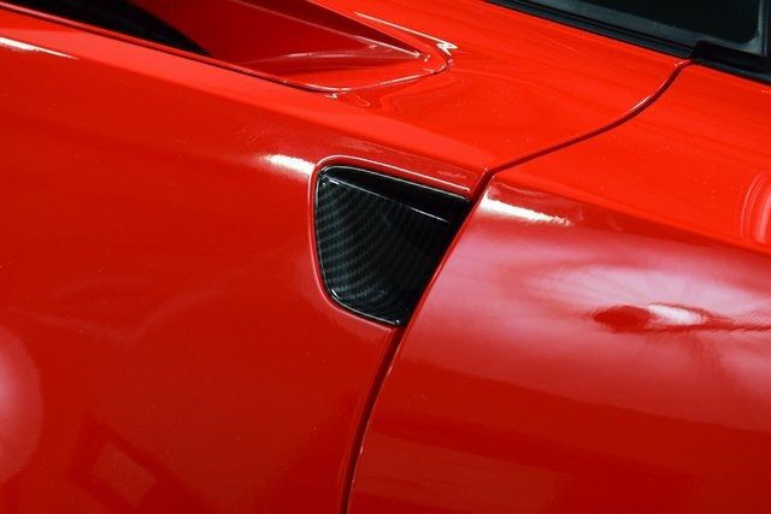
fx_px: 2249
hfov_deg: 19.5
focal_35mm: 105
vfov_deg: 13.0
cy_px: 257
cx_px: 386
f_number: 4.5
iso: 1600
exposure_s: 1/125
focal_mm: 70
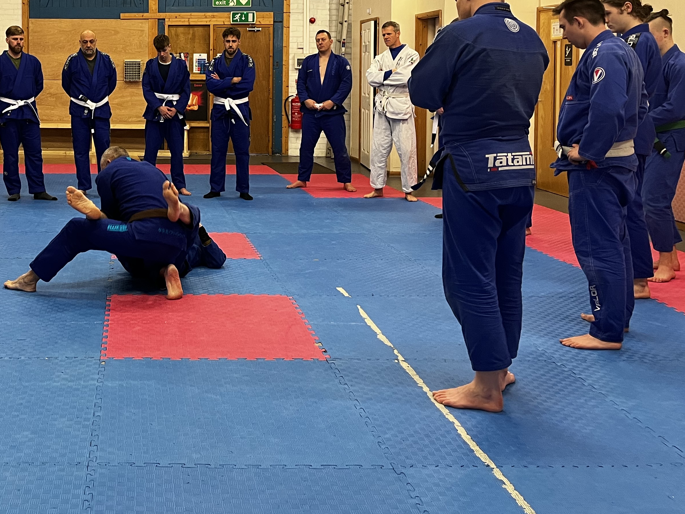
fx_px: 871
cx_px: 150
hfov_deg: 41.3
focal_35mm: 44
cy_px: 91
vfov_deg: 31.9
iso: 200
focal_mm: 5.1
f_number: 1.6
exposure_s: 1/50
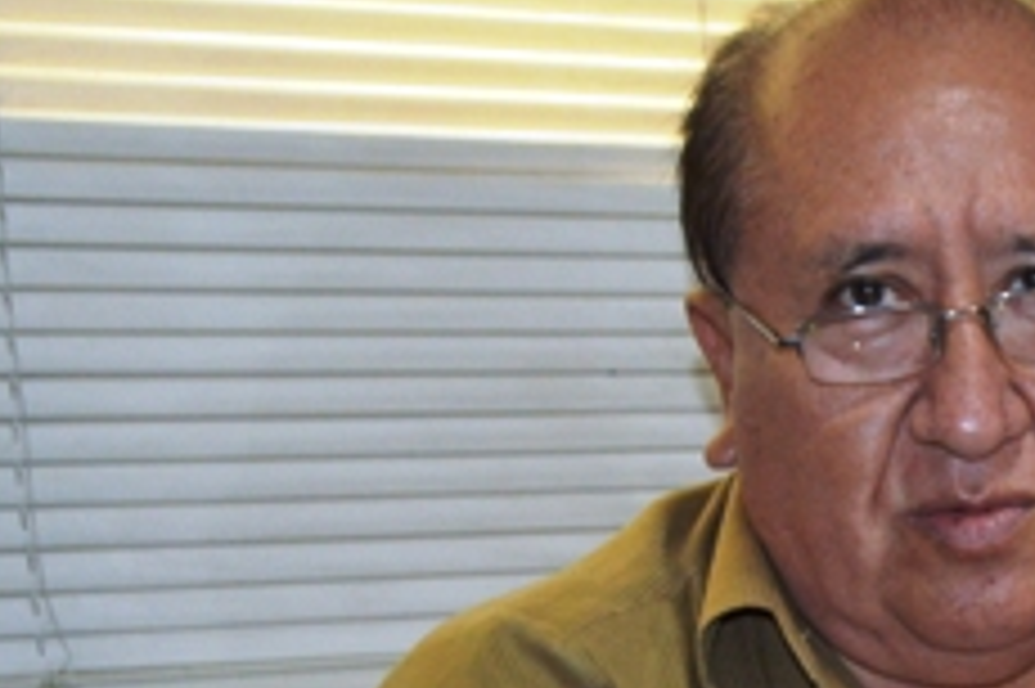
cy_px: 782
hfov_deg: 19.3
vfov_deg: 13.4
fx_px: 2873
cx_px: 1220
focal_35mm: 100
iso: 1400
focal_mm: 24
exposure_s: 1/60
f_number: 4
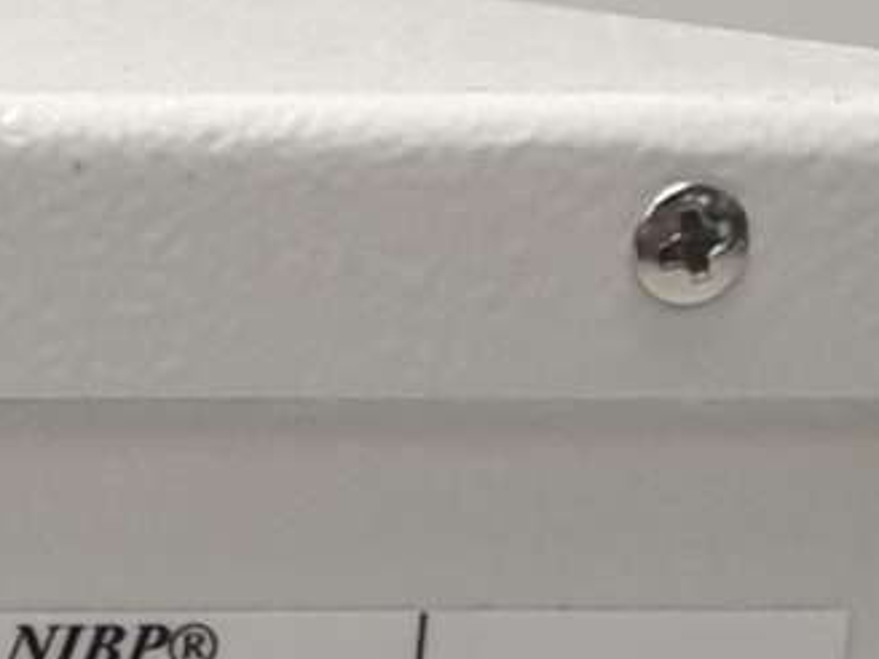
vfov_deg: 6.9
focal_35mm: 203
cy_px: 1540
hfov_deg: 8.4
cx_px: -1592
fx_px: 5155
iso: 80
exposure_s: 1/50
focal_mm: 4.3
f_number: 2.4
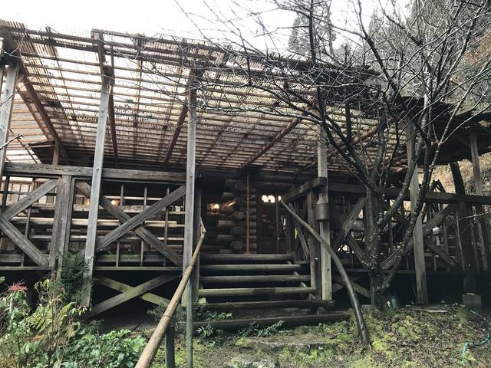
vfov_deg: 49.7
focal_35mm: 28
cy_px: 184
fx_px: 397
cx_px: 246
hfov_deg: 63.4
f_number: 1.8
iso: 25
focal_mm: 3.99
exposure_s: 1/30
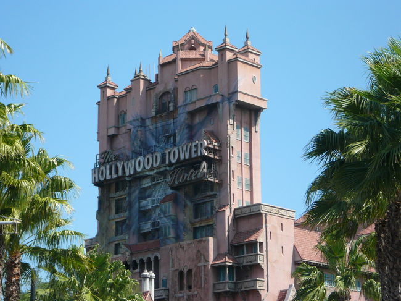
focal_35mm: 102
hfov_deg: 19.3
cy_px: 150
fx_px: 1181
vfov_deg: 14.5
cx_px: 200
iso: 100
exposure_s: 1/320
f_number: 5.6
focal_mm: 16.8
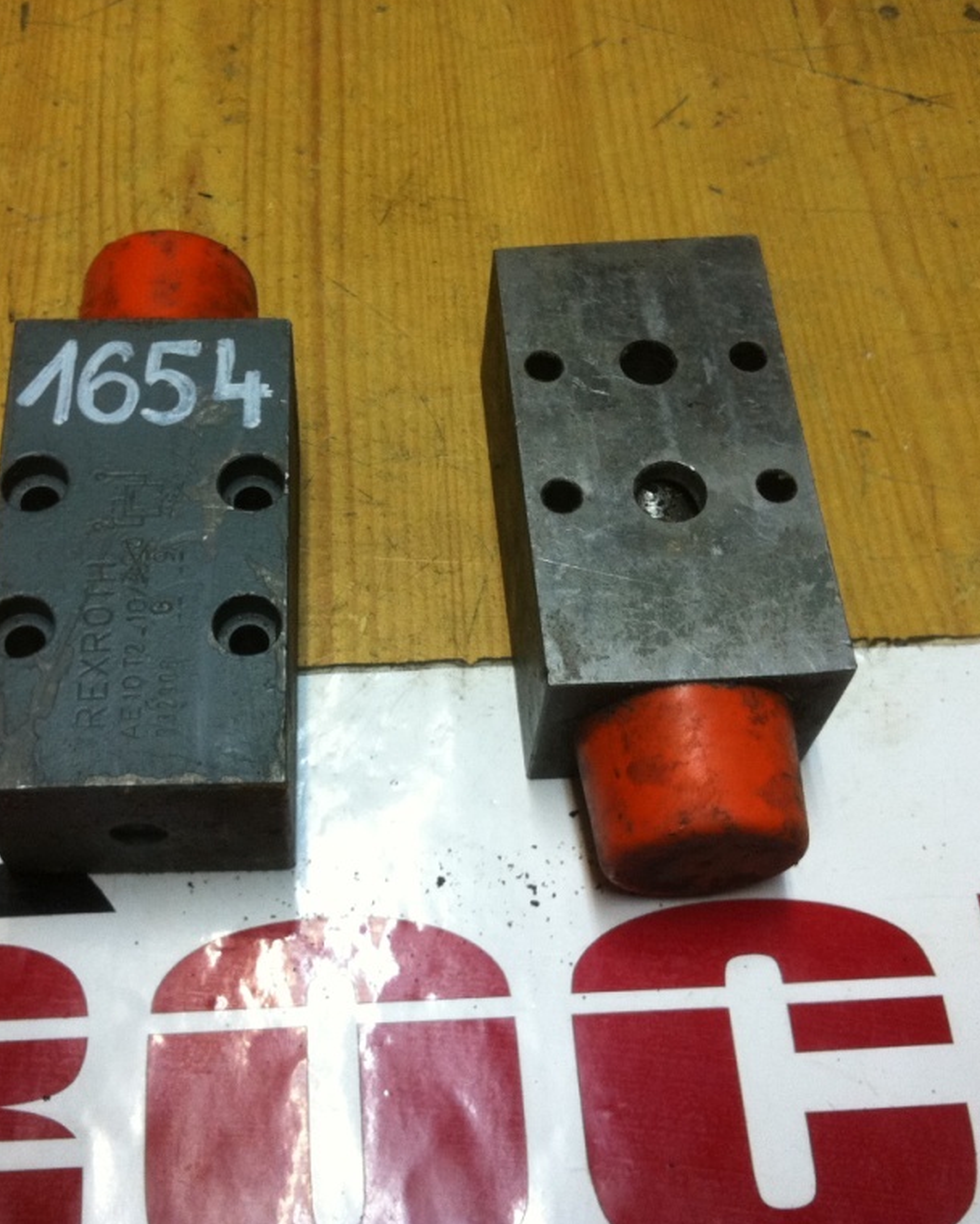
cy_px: 612
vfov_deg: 40.3
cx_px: 372
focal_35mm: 46
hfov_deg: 32.6
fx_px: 1666
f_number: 2.8
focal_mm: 3.85
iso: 125
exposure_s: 1/17
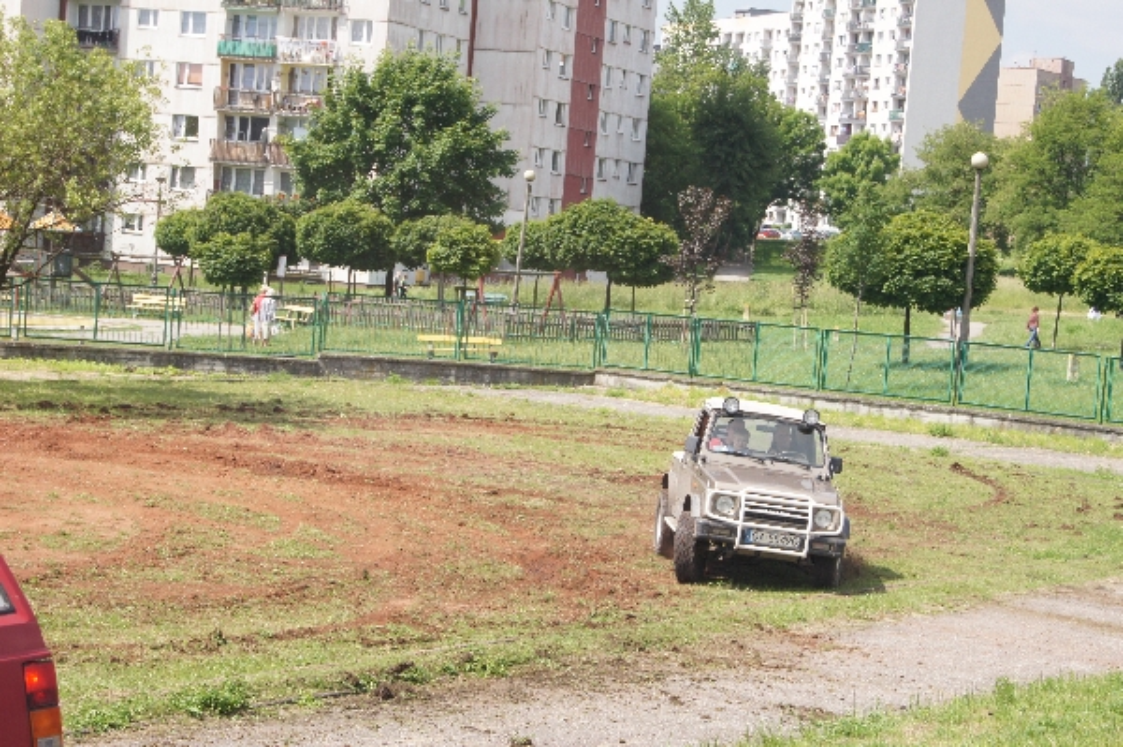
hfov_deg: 24.6
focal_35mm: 82
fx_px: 2571
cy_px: 374
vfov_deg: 16.5
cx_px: 562
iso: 200
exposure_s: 1/160
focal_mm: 55
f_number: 14
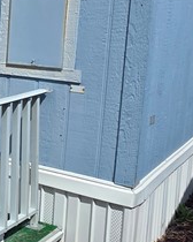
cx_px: -183
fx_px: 443
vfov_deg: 30.2
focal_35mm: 62
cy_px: 75
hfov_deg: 17.9
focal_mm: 2.2
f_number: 1.9
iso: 40
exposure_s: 1/4313
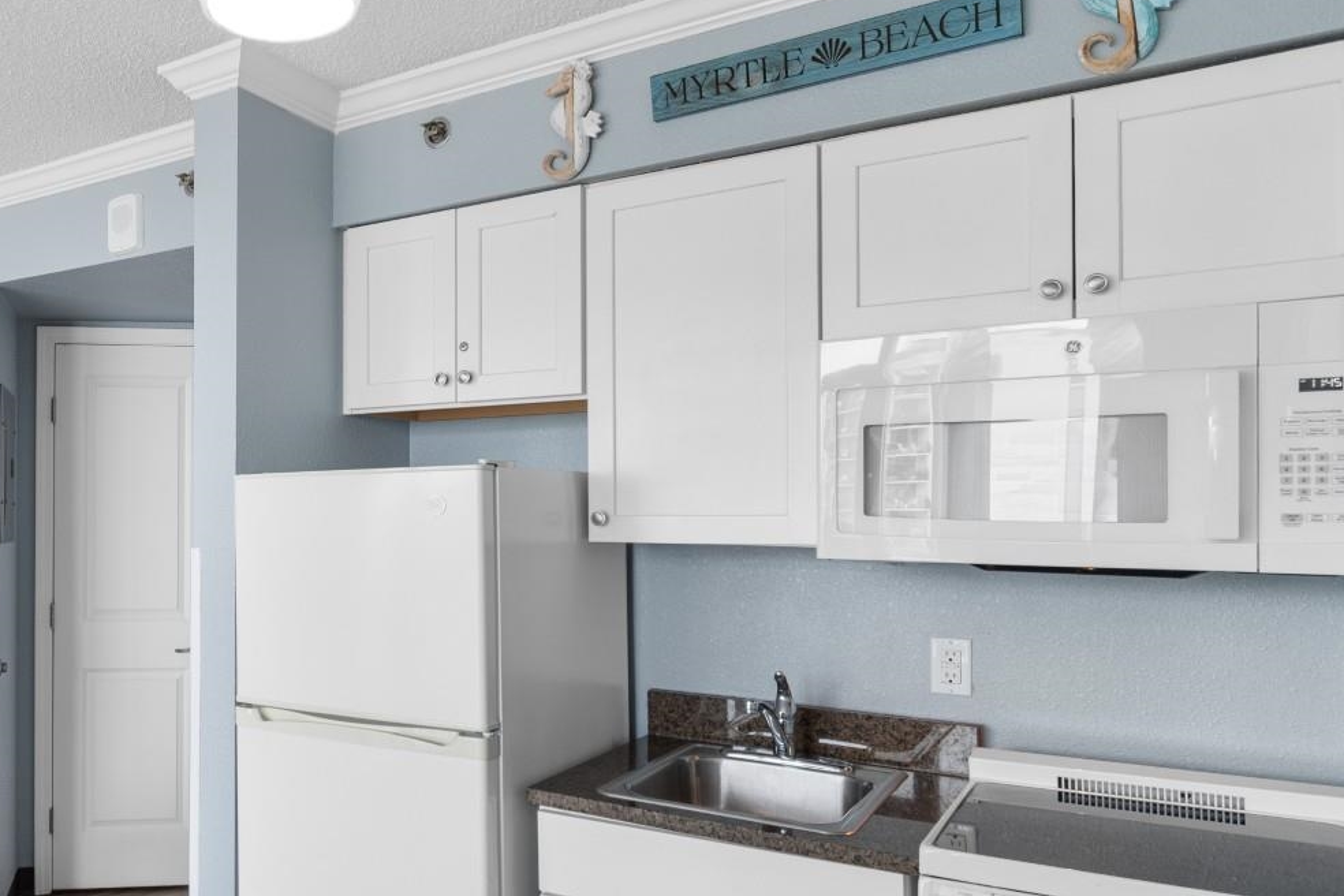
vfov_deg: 46.3
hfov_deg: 60.4
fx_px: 1045
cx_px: 276
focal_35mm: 28
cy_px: 499
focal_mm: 11.5
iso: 100
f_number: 4.8
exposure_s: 1/50
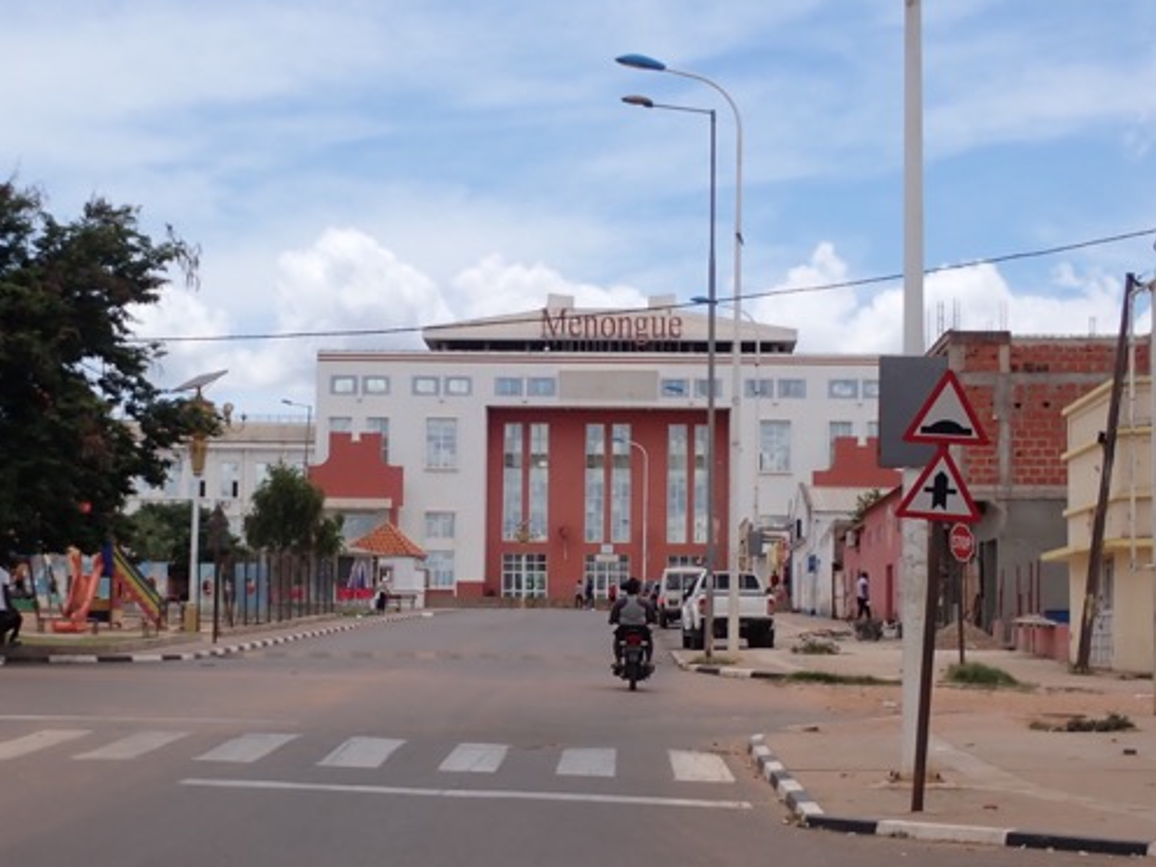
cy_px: 427
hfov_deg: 24.4
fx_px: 2672
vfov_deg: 18.4
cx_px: 471
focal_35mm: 80
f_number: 5
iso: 100
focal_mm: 11.09
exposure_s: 1/640
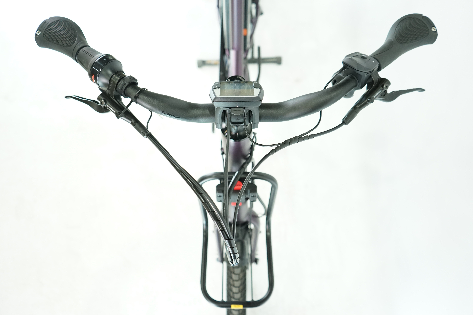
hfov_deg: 65.5
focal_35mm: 28
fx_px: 368
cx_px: 236
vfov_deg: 46.4
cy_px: 158
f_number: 3.5
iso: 1600
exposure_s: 1/200
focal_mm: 28
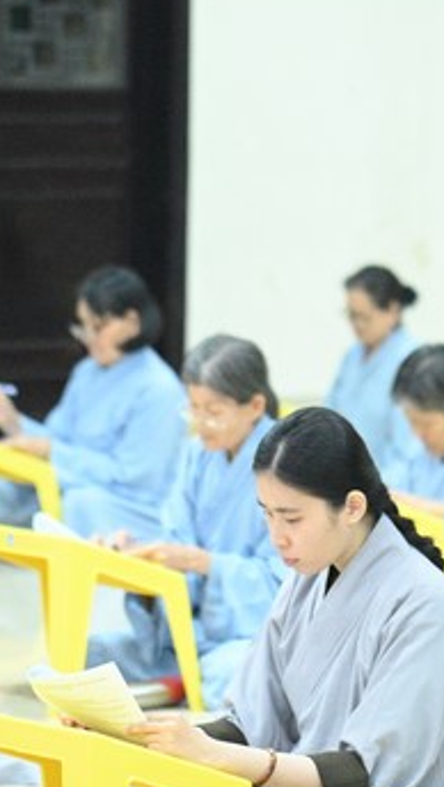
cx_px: 391
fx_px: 4951
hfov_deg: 5.1
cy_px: 318
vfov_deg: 9.1
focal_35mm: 237
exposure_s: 1/200
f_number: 4
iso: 20000
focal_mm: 120
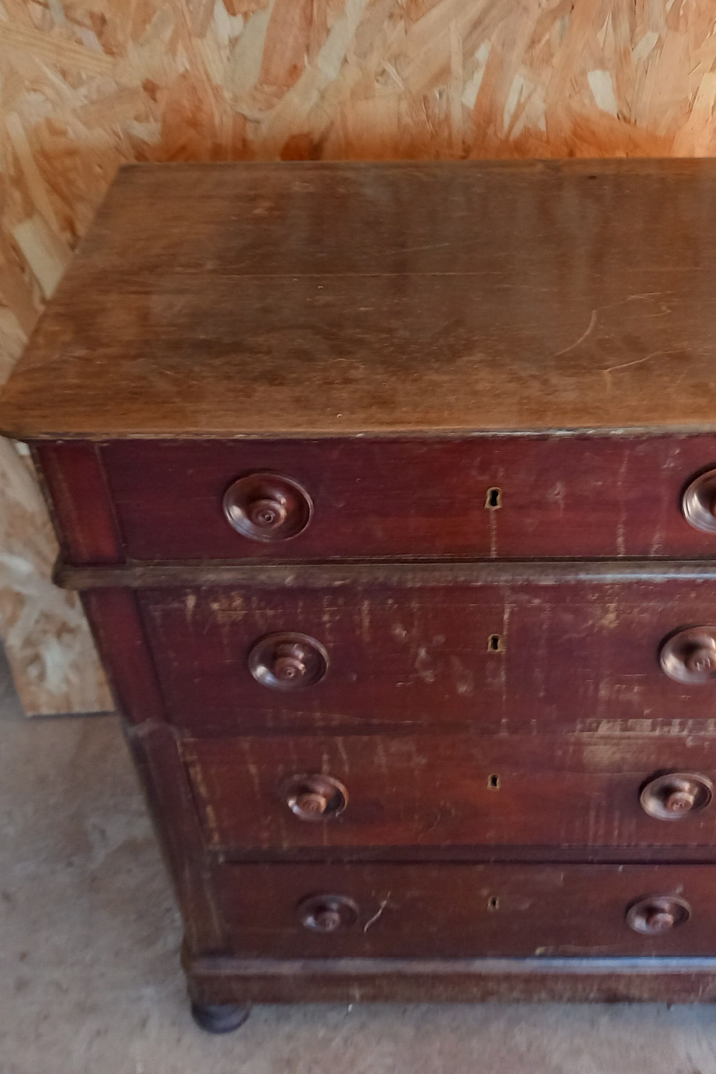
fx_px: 1134
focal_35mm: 38
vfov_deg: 50.7
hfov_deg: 34.9
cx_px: 443
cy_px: 540
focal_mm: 4
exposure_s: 1/33
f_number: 1.8
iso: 250
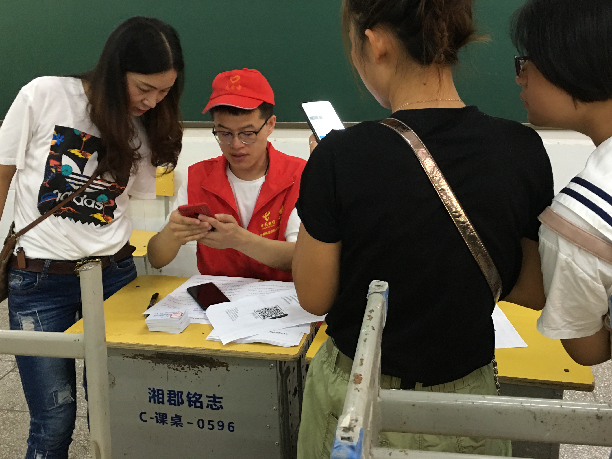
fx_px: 619
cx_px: 336
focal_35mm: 35
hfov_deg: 52.5
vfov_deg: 40.5
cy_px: 184
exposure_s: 1/10
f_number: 2.2
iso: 80
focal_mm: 4.15
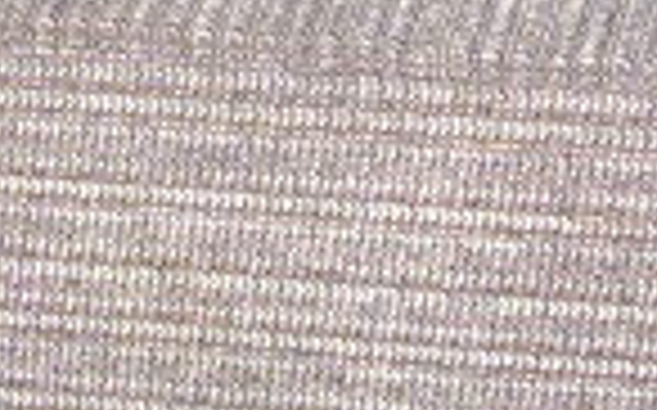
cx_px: -166
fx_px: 3113
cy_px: -550
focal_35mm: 174
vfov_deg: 7.1
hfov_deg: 11.8
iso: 141
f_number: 2.9
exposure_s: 1/30
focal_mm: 5.8
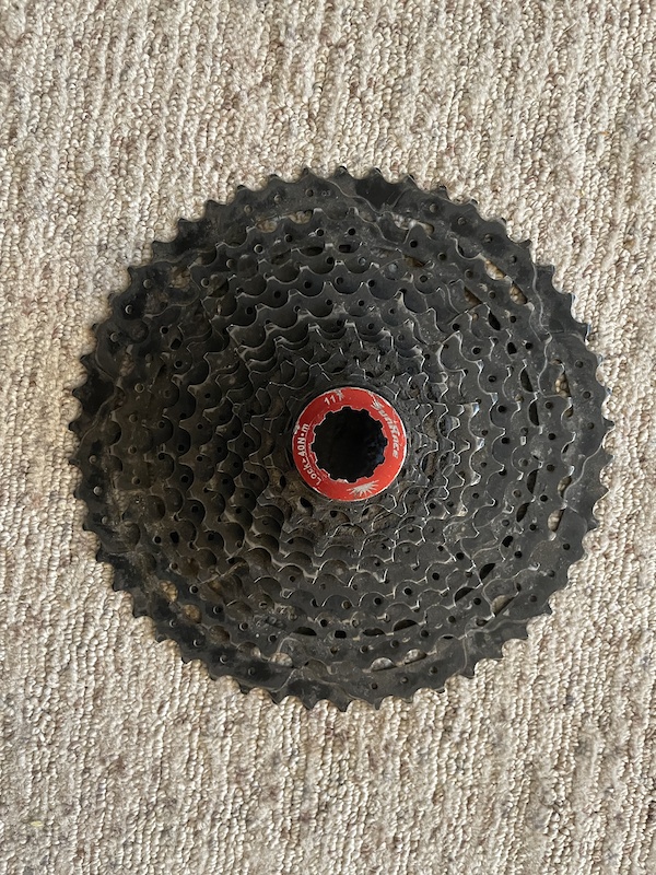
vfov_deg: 67.3
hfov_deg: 53.1
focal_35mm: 26
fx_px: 657
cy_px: 438
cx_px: 328
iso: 400
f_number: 1.6
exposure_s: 1/40
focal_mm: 4.2
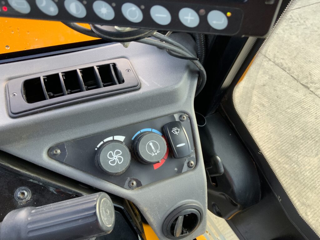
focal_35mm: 29
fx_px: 268
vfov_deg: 48.2
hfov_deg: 61.7
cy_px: 120
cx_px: 160
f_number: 1.8
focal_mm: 3
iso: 50
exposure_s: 1/122
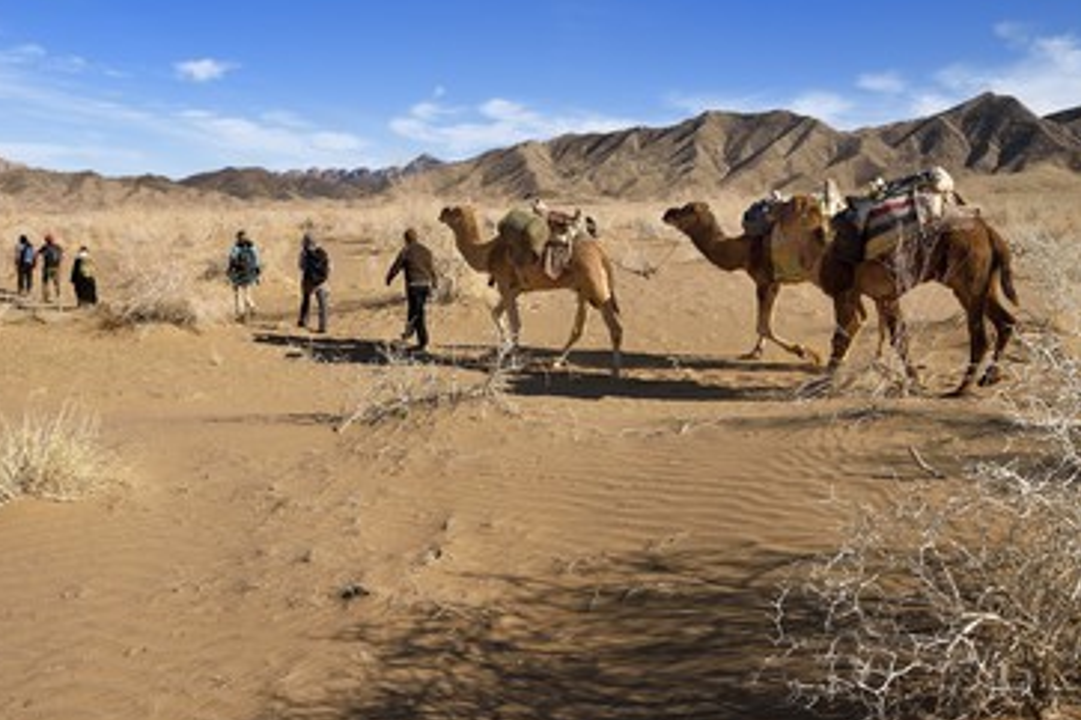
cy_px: 324
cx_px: 462
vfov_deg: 35.9
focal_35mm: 37
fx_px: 1111
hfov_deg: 51.7
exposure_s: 1/500
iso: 200
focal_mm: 32
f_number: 10
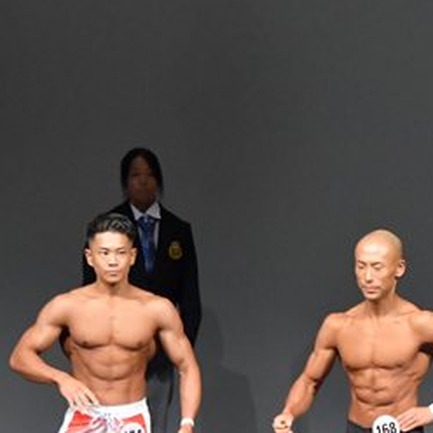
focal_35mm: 536
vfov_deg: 3.3
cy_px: 389
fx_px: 7585
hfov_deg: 3.3
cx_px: 560
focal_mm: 135
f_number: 5.6
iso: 5000
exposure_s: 1/400
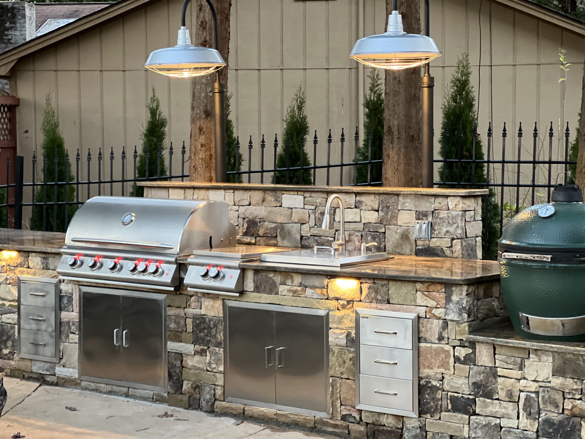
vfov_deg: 19.1
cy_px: 220
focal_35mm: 77
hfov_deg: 25.3
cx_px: 292
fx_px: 1301
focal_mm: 9
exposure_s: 1/40
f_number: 2.8
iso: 320
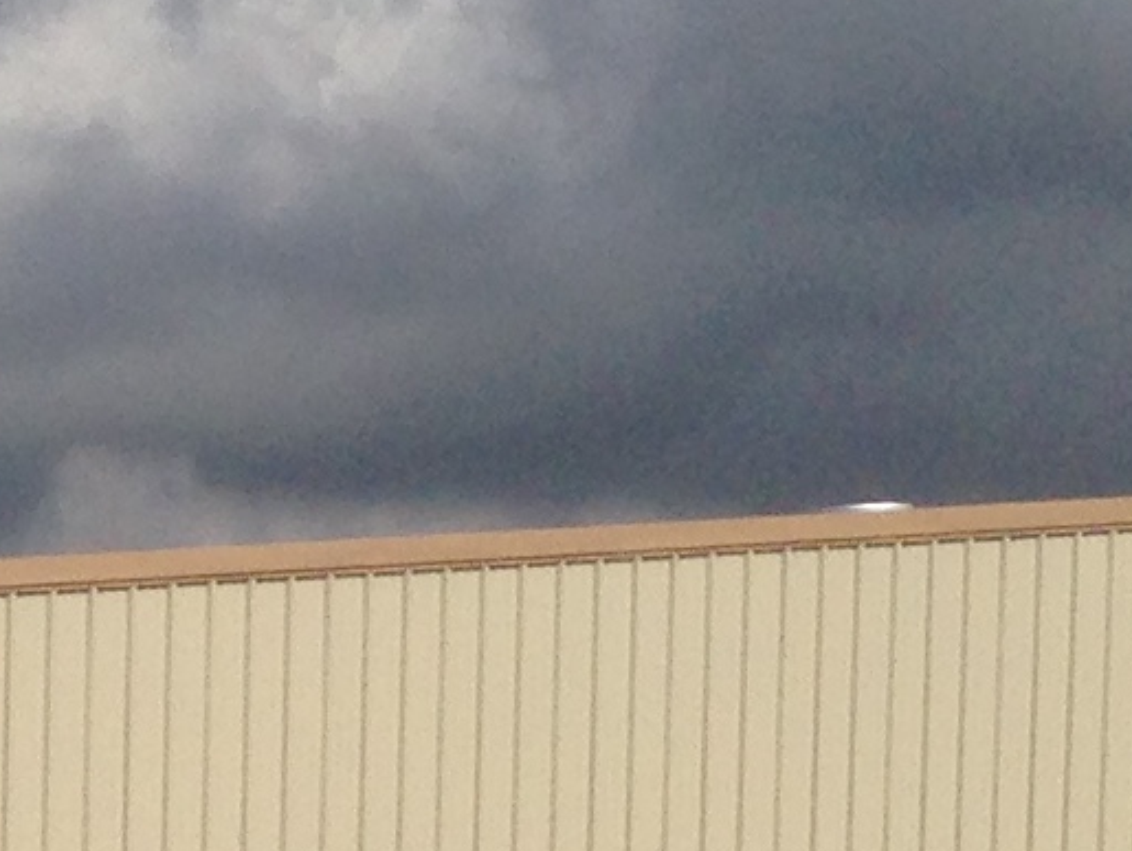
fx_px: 6839
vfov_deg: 6.9
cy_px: 1585
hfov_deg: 9.1
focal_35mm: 209
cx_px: -842
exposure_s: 1/6024
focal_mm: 4.12
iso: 50
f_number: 2.4
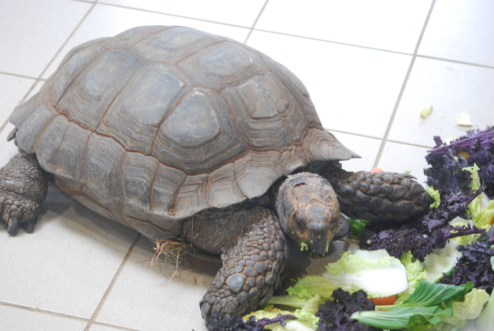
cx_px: 247
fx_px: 1443
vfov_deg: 13.1
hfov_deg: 19.4
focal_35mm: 105
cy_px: 166
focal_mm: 70
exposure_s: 1/50
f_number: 4
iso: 400
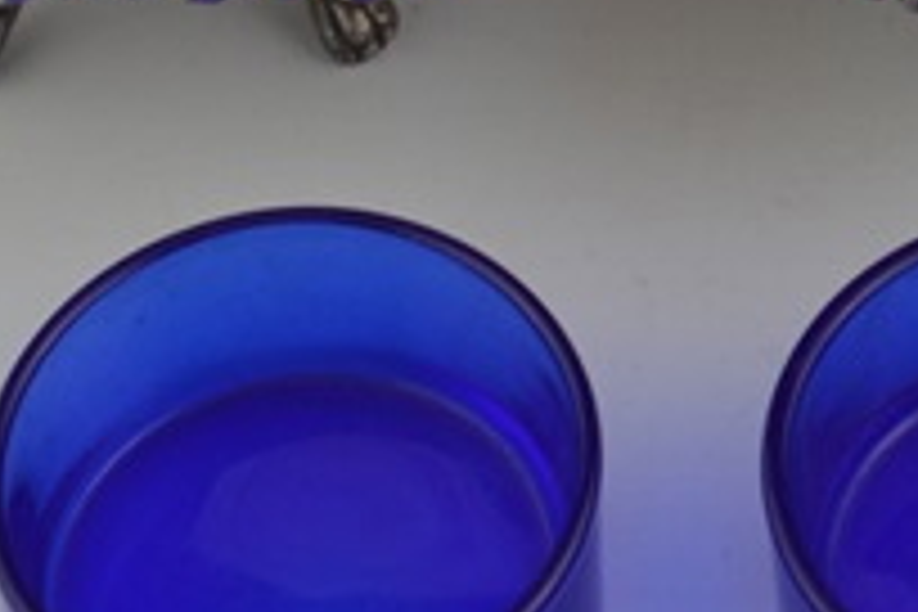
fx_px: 6849
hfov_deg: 7.7
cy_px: -81
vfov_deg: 5.1
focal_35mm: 269
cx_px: 668
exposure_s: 1/40
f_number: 5.6
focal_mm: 55
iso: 400
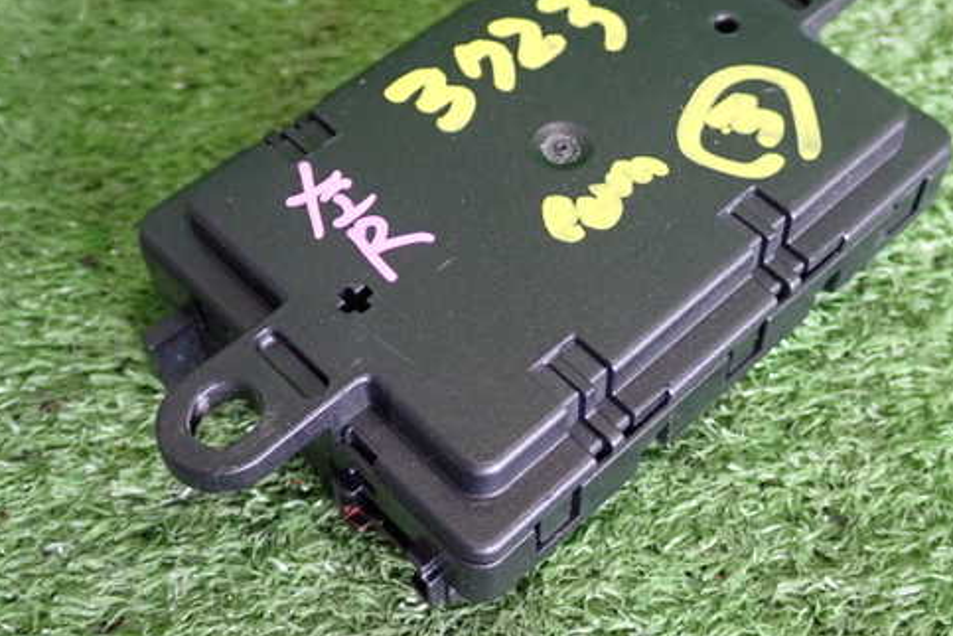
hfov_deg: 37.4
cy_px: 265
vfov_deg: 25.5
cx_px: 580
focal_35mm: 53
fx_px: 1403
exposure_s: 1/25
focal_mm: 7.31
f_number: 2.8
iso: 800
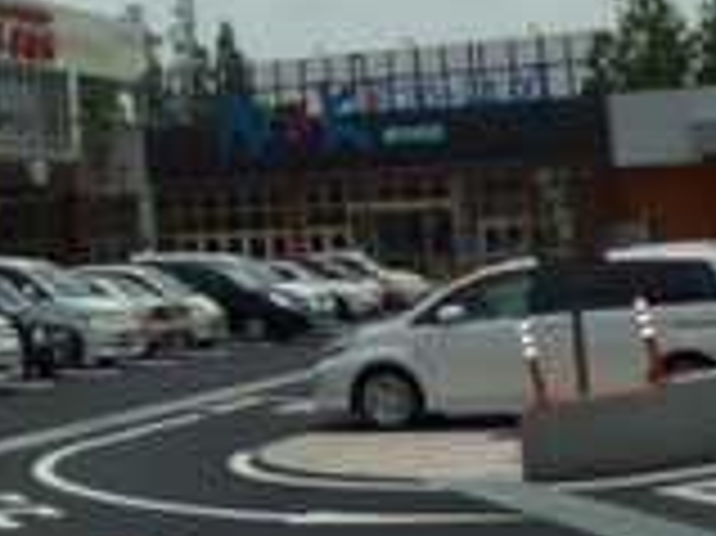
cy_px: -41
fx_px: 1819
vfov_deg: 16.3
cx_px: -162
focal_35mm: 88
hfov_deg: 20.7
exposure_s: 1/800
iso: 100
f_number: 5.6
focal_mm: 4.4
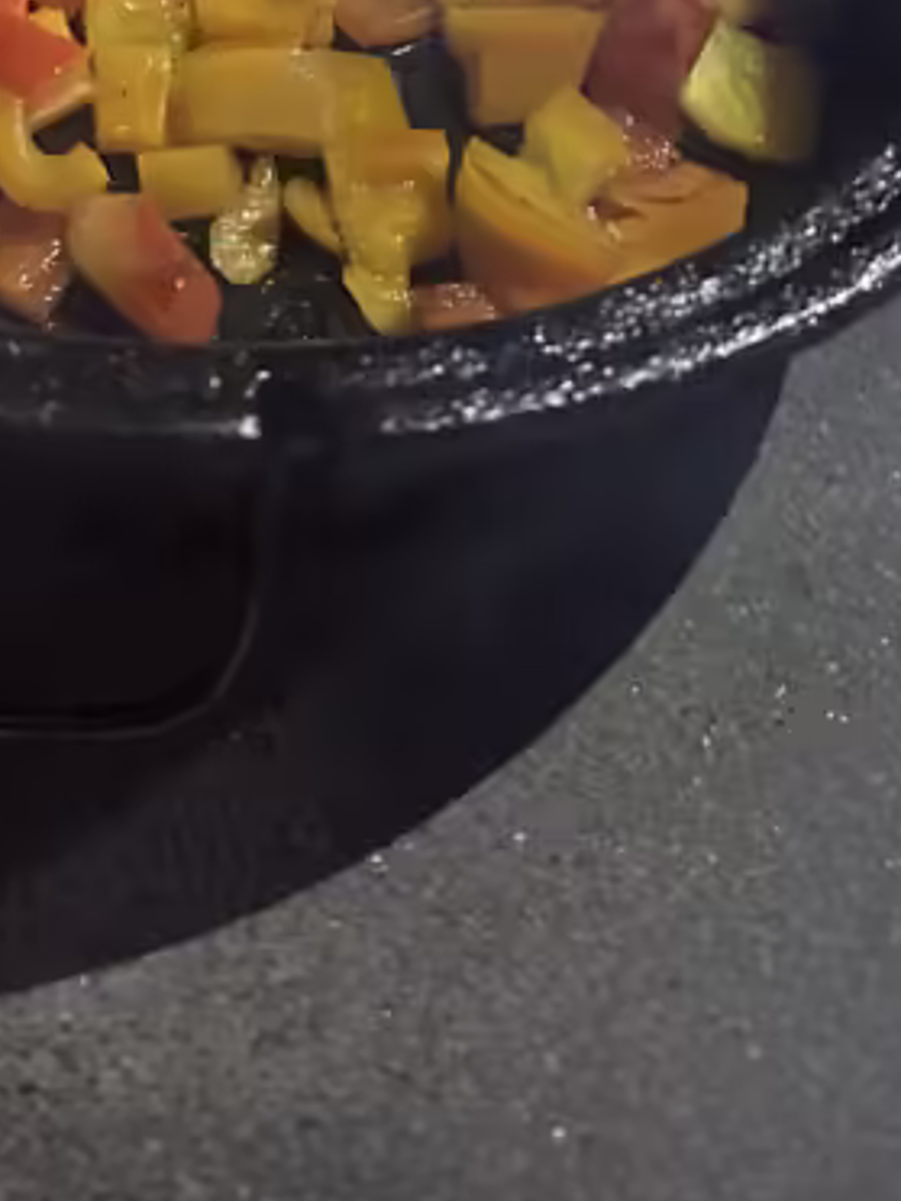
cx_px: 158
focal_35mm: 66
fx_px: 2291
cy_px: -336
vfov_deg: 25.5
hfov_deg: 21.9
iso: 1250
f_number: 1.78
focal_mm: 6.86
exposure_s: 1/30
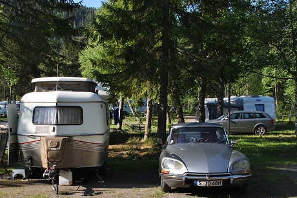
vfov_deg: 24.1
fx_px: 462
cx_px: 128
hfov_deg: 35.6
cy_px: 138
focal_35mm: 56
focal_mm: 26
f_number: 7.1
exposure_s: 1/200
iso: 100
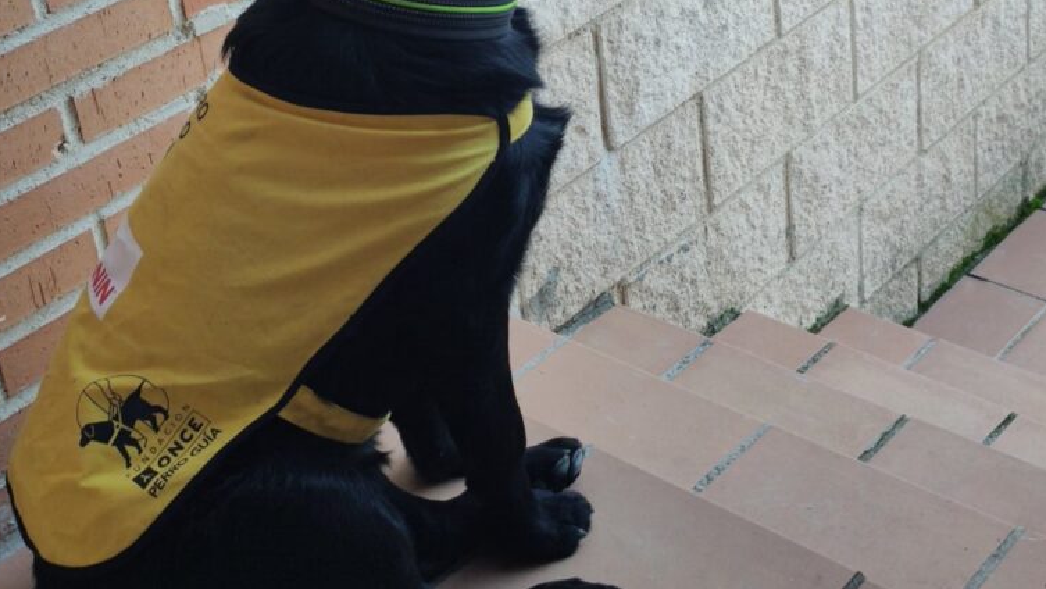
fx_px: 1110
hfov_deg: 50.5
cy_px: 36
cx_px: 518
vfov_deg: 28.3
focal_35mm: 40
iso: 365
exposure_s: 1/100
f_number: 1.75
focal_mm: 4.75
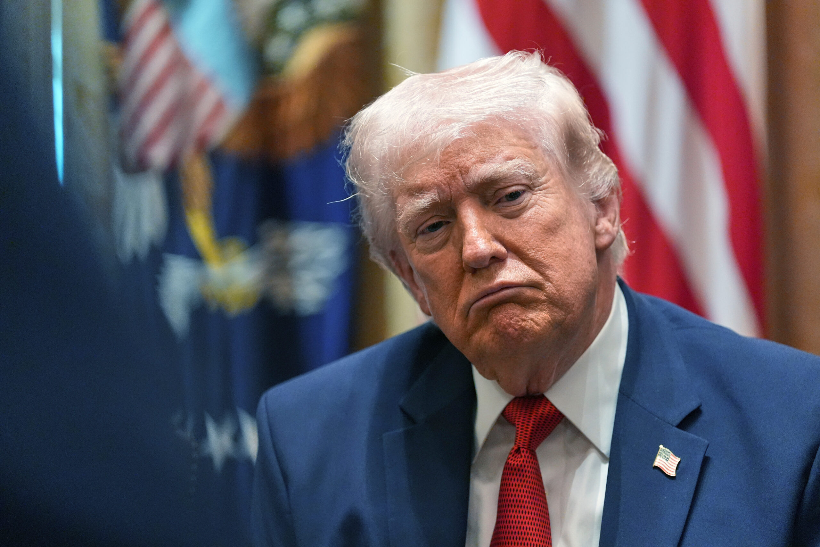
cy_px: 274
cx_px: 410
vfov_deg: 6.9
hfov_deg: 10.3
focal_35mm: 200
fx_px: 4555
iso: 5000
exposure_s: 1/320
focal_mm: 200
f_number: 2.8
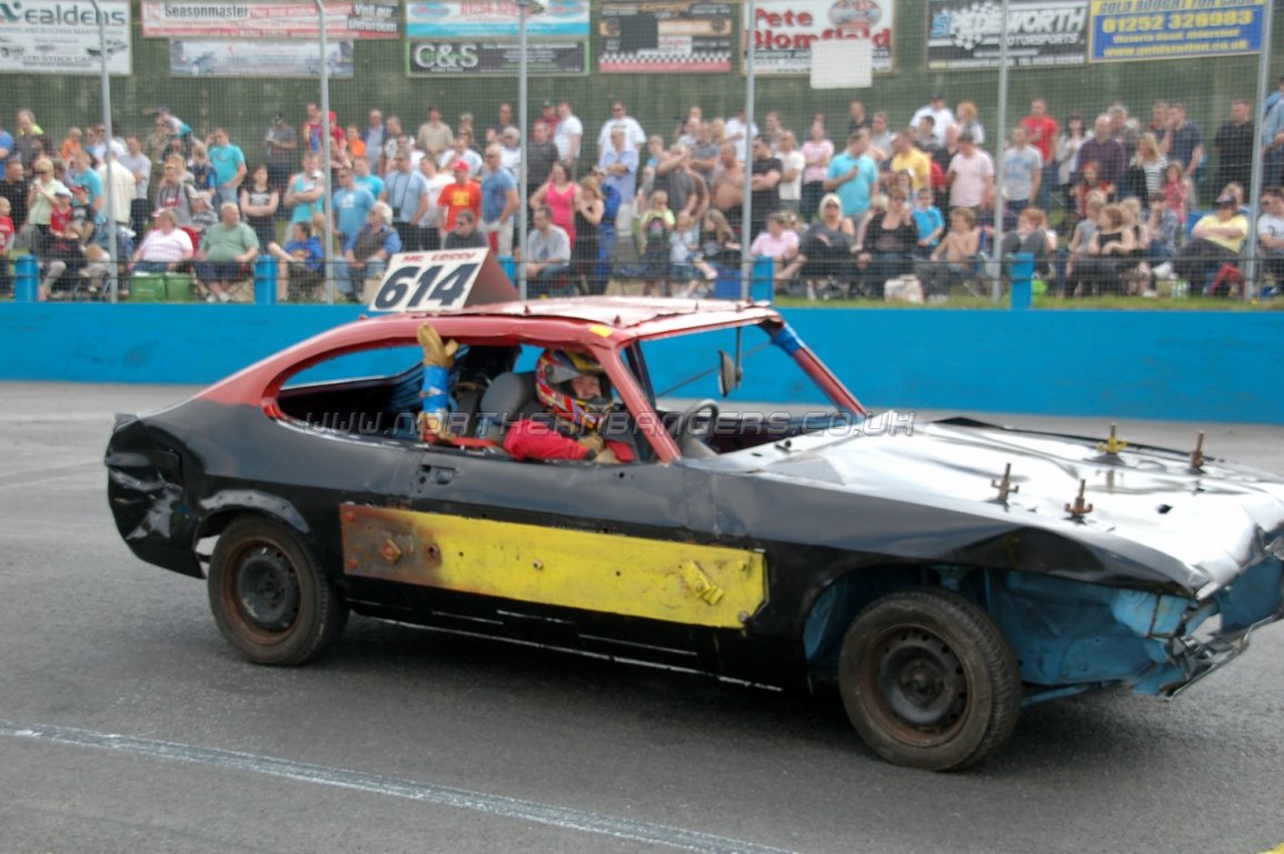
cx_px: 642
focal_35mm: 51
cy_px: 427
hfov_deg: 38.9
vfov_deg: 26.4
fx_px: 1817
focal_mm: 34
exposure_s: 1/500
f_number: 4.5
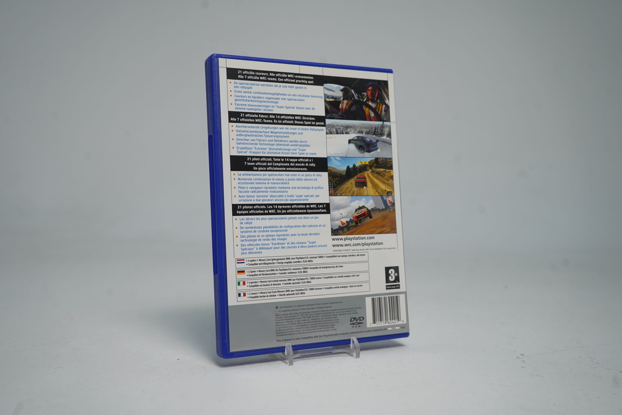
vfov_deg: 37.9
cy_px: 208
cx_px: 311
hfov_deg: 54.4
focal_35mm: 35
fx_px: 605
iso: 200
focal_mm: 35
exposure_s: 1/40
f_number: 6.3
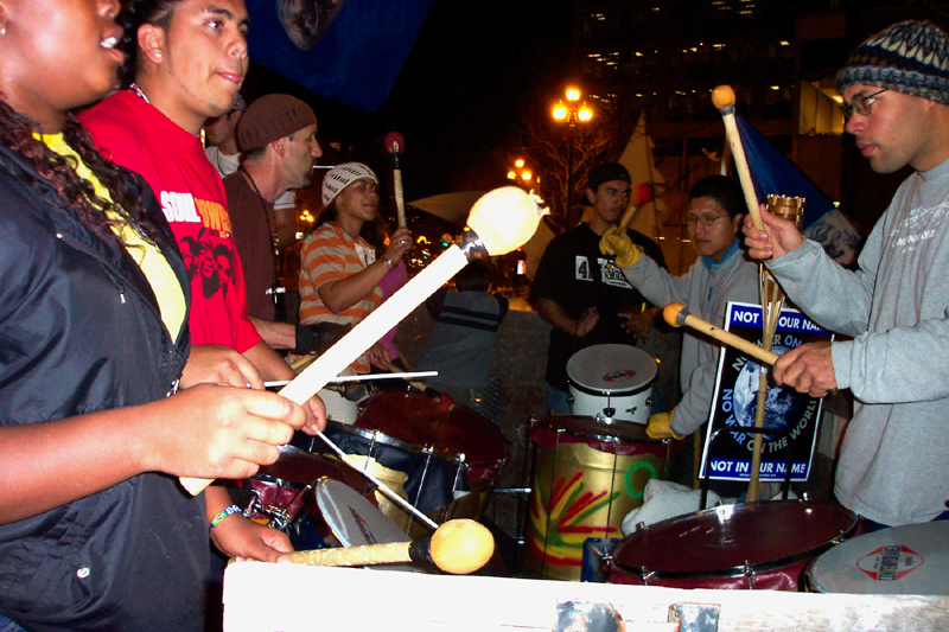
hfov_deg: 54.4
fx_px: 922
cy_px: 316
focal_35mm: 35
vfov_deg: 37.8
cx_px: 474
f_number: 2.8
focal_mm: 7.5
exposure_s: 1/30
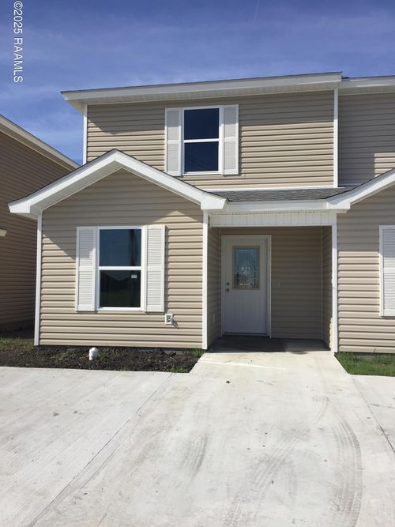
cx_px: 198
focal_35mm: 29
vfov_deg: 61.7
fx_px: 441
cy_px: 264
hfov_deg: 48.2
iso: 32
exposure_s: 1/3049
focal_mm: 4.15
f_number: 2.2
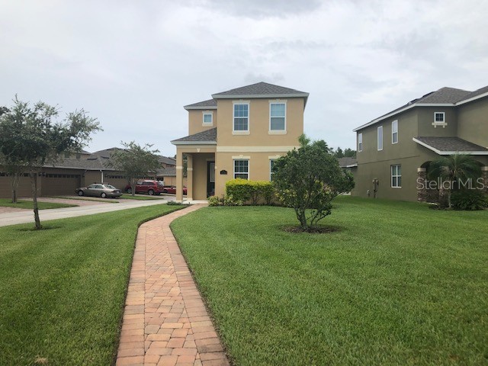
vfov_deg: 49.7
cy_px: 183
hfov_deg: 63.4
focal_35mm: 28
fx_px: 395
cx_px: 244
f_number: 1.8
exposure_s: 1/2404
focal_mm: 3.99
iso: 20
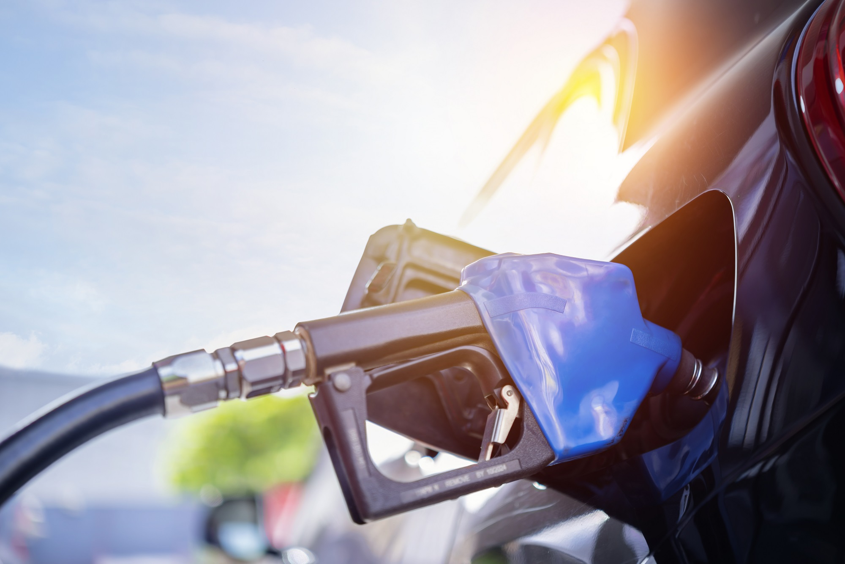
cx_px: 422
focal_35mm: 45
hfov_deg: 43.6
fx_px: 1056
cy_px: 282
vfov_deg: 29.9
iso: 100
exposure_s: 1/250
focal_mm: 45
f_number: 1.8
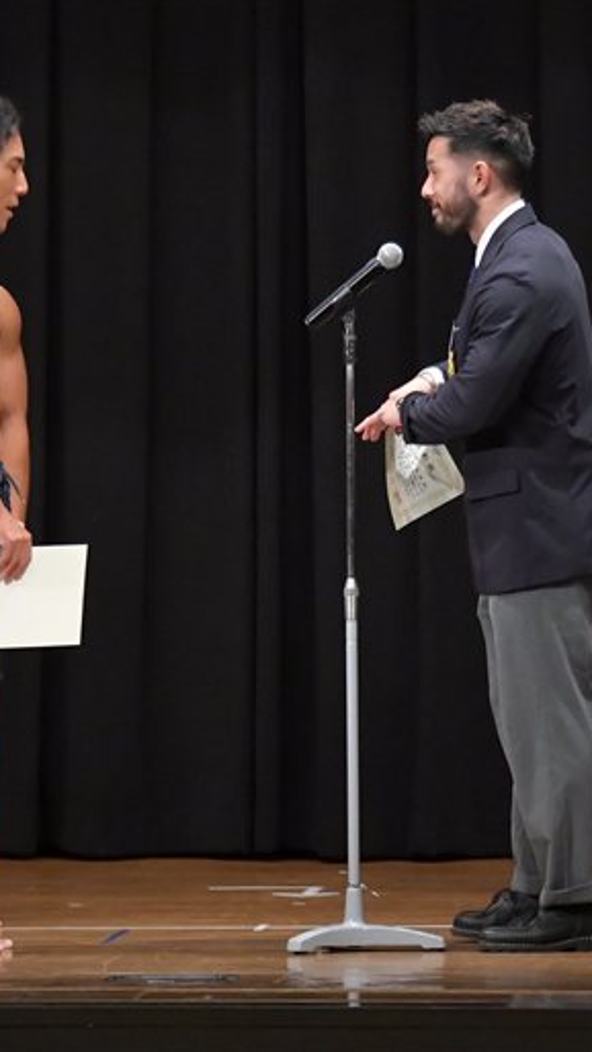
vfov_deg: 6.8
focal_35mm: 319
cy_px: 526
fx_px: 8905
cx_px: 312
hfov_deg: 3.8
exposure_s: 1/400
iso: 6400
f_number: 5.6
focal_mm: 135
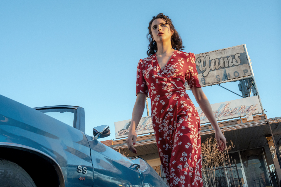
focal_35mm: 35
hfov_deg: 54.4
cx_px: 140
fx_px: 273
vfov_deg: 37.9
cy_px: 94
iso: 2500
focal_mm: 35
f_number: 11
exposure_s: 1/200
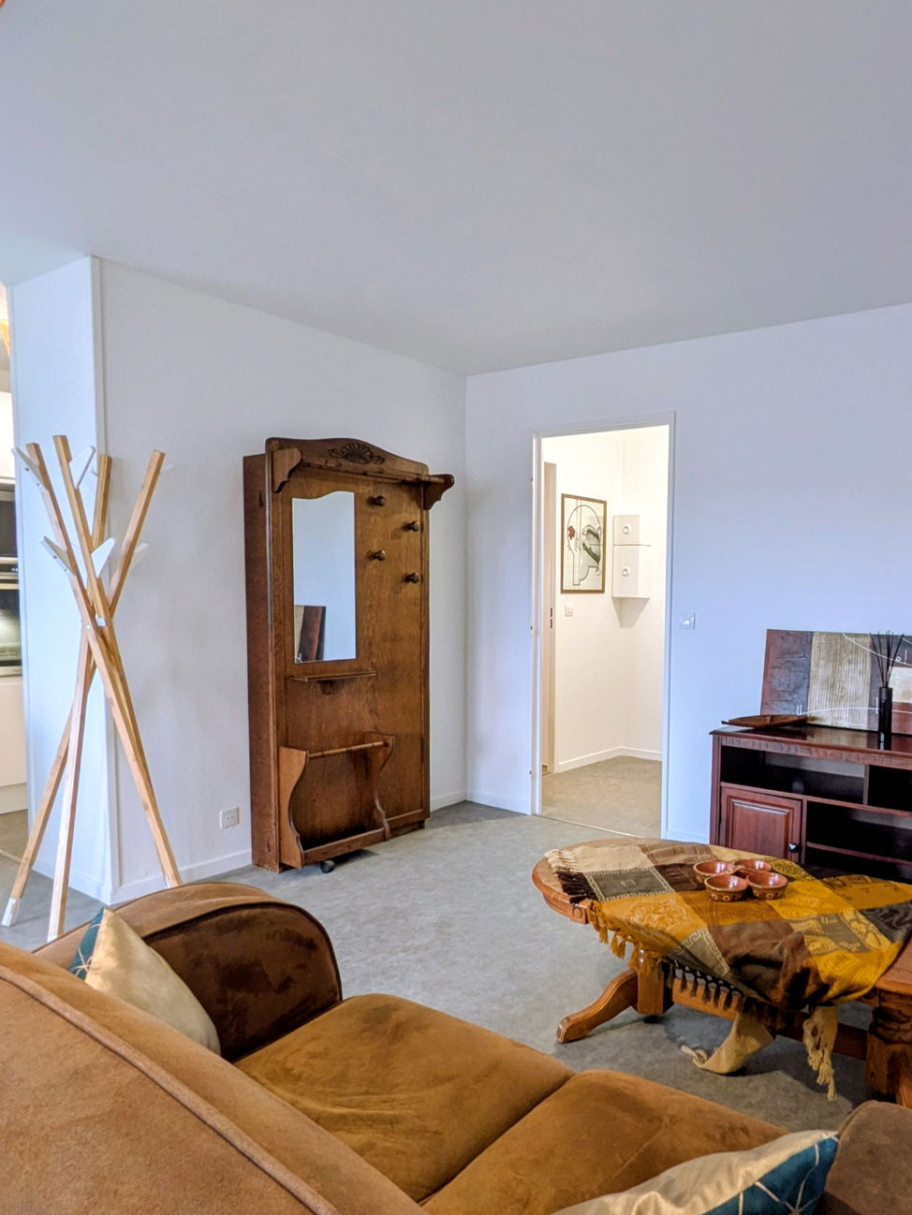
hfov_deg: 56.6
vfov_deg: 73.9
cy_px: 640
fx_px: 808
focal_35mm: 23
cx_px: 659
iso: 128
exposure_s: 1/25
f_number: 2.2
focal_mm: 1.83
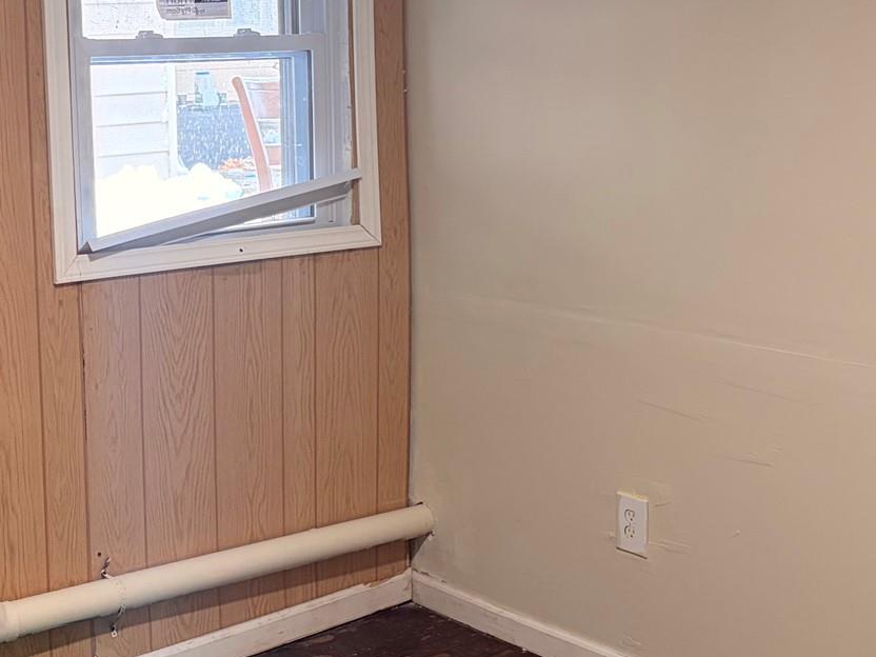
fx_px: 1620
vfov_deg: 22.8
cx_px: 312
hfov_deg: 30.1
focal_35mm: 64
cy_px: 217
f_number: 1.6
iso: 250
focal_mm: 5.96
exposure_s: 1/60
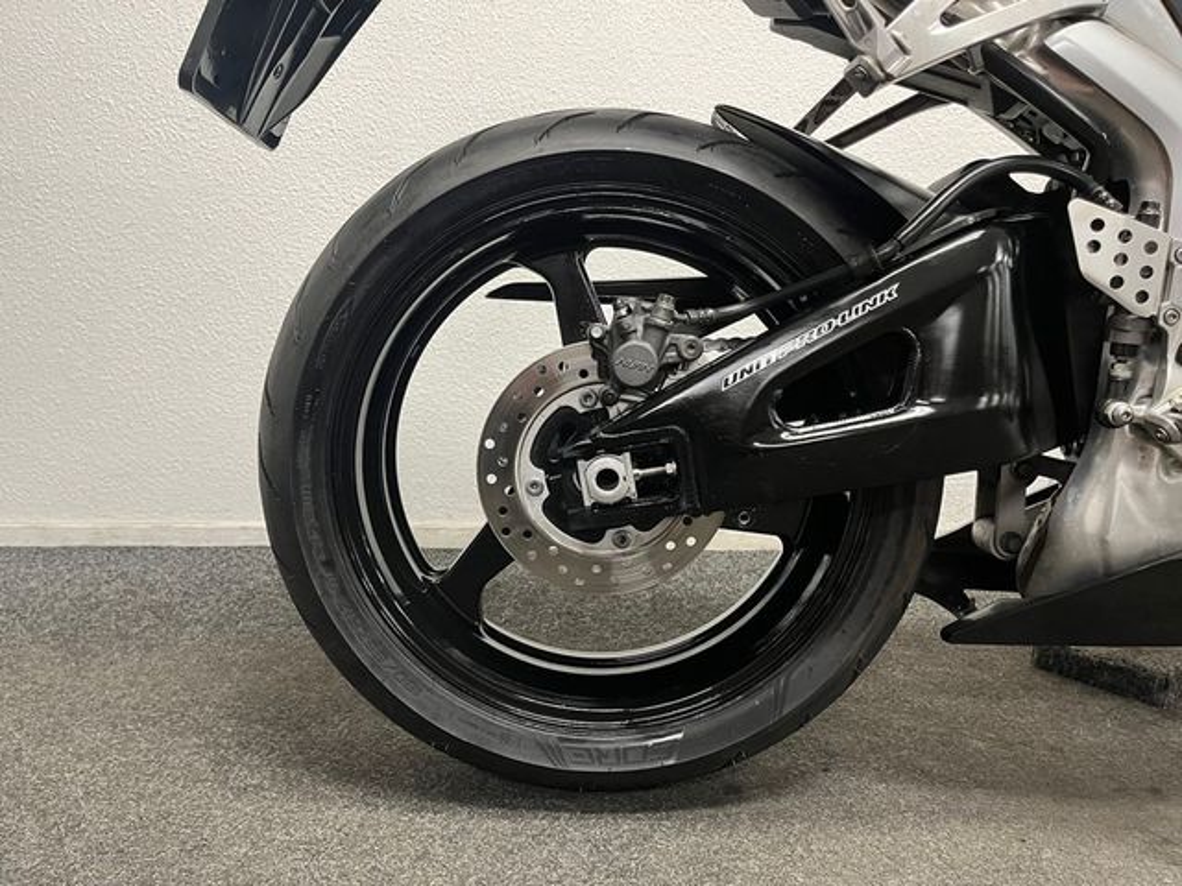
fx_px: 888
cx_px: 591
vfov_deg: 53.1
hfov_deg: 67.3
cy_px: 443
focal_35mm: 26
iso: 250
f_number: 1.6
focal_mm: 5.1
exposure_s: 1/50
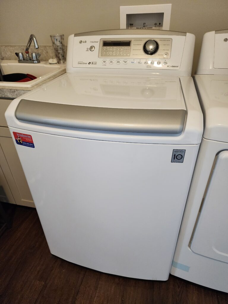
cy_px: 152
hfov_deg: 58.9
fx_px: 202
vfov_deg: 73.9
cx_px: 114
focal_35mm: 23
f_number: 1.8
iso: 800
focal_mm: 6.4
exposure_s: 1/120
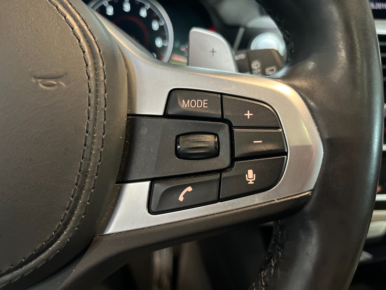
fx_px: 290
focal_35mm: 26
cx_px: 193
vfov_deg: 53.1
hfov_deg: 67.3
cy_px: 145
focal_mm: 5.1
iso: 640
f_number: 1.6
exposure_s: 1/39
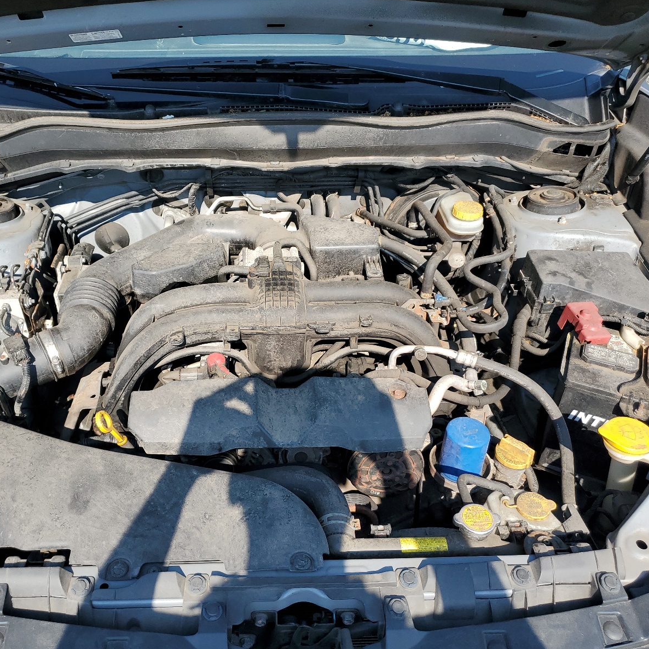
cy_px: 322
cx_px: 277
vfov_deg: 52.5
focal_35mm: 31
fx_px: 658
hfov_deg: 52.3
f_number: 1.5
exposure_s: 1/1429
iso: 50
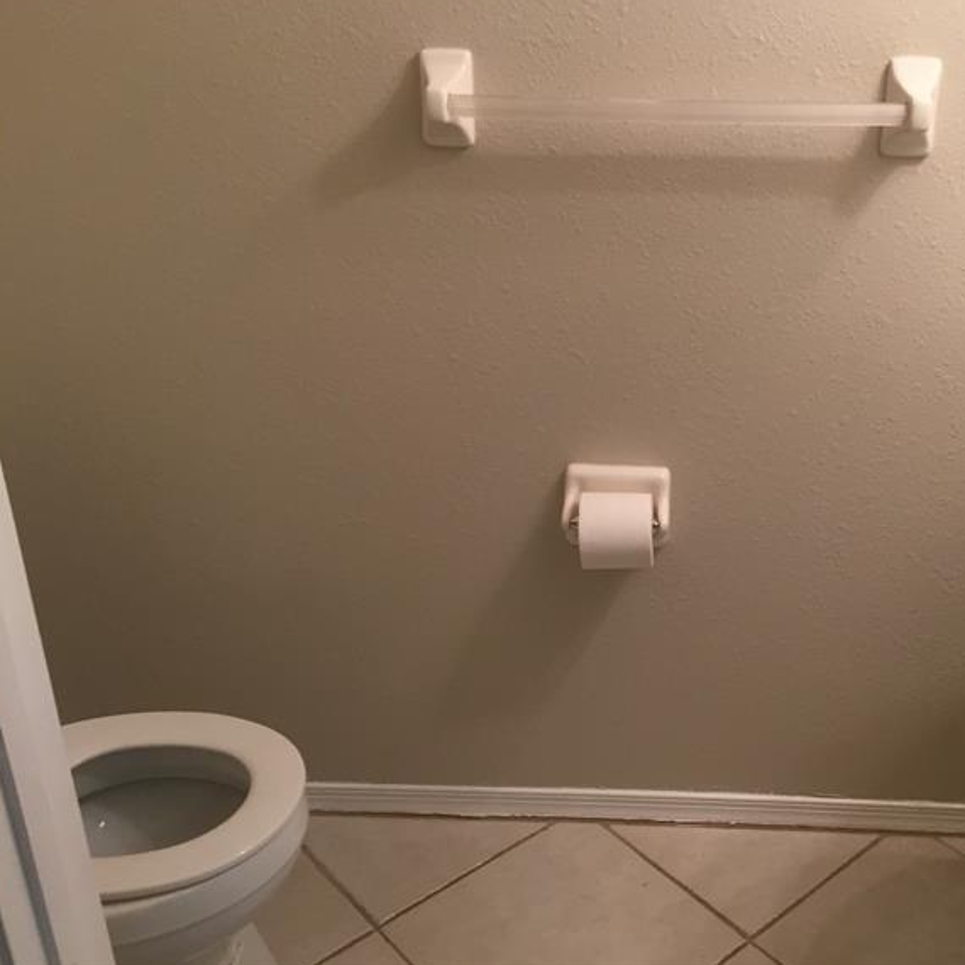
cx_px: 664
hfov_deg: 45.2
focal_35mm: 36
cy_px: 466
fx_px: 1135
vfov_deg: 46.0
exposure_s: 1/30
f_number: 2.2
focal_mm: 4.15
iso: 100
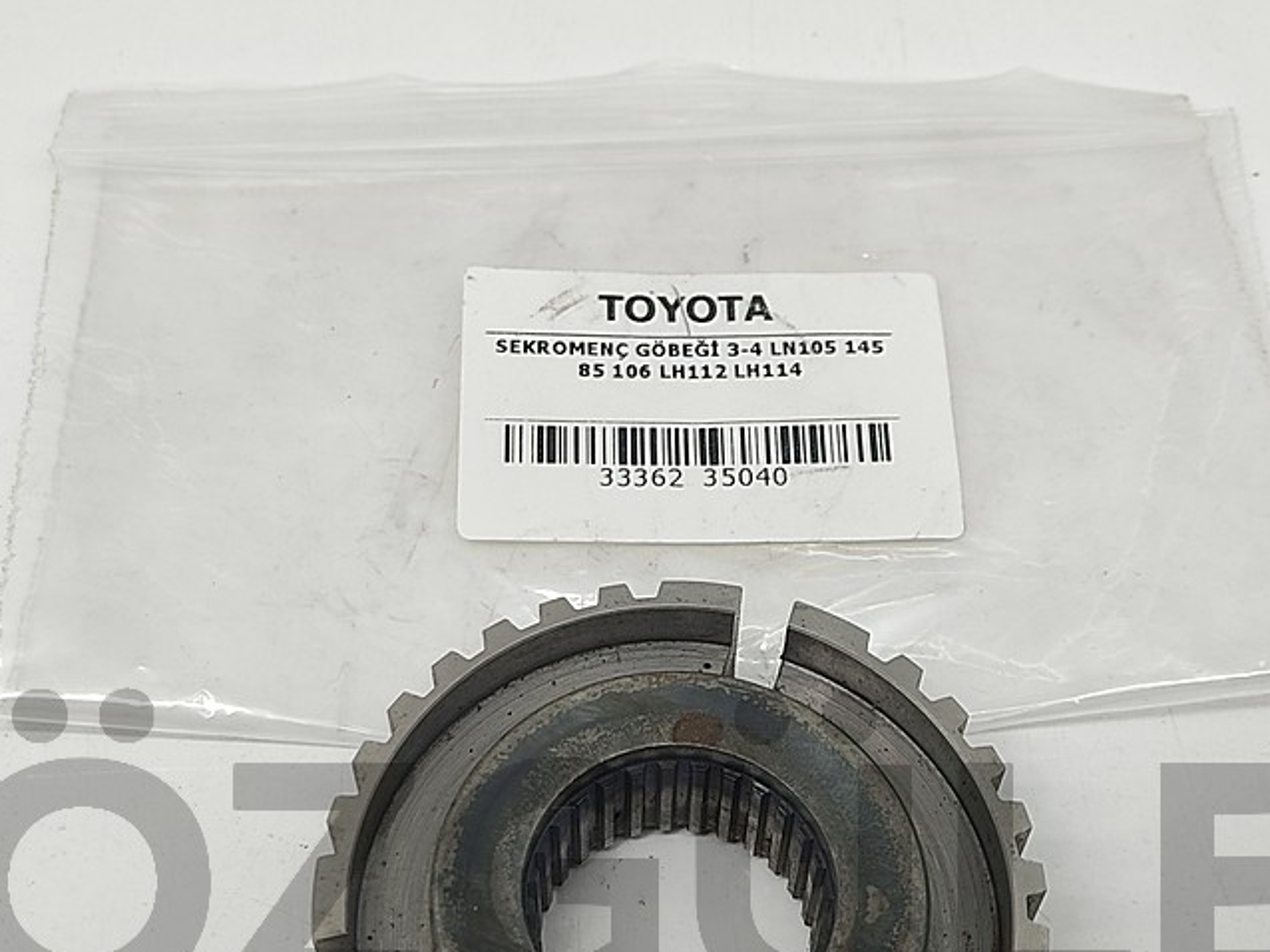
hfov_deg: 36.2
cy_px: 612
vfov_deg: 27.4
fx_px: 1944
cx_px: 595
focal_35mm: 53
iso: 166
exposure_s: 1/100
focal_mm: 4.74
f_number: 1.79
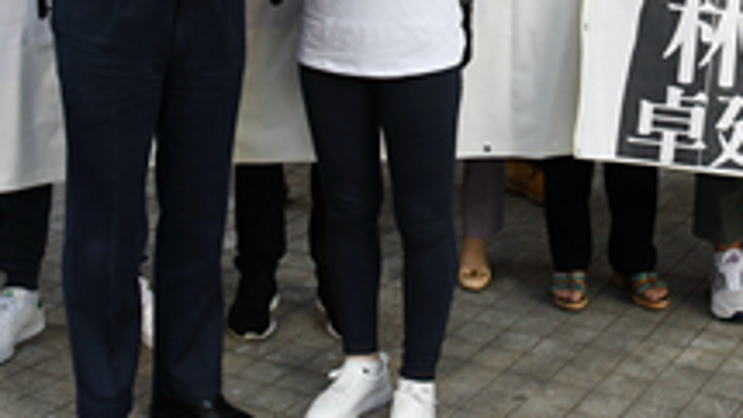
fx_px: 1379
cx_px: 460
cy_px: -66
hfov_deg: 30.0
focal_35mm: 70
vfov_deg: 16.6
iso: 1250
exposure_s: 1/200
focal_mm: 24
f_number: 10
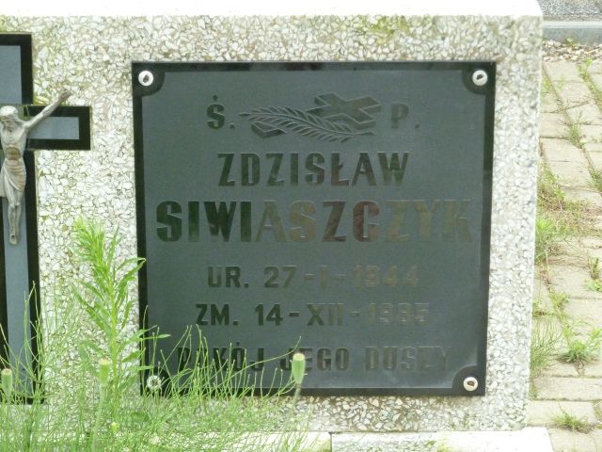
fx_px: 2070
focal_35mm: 119
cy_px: 226
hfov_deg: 16.6
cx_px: 301
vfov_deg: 12.5
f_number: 4.4
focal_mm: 19.5
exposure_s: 1/200
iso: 500
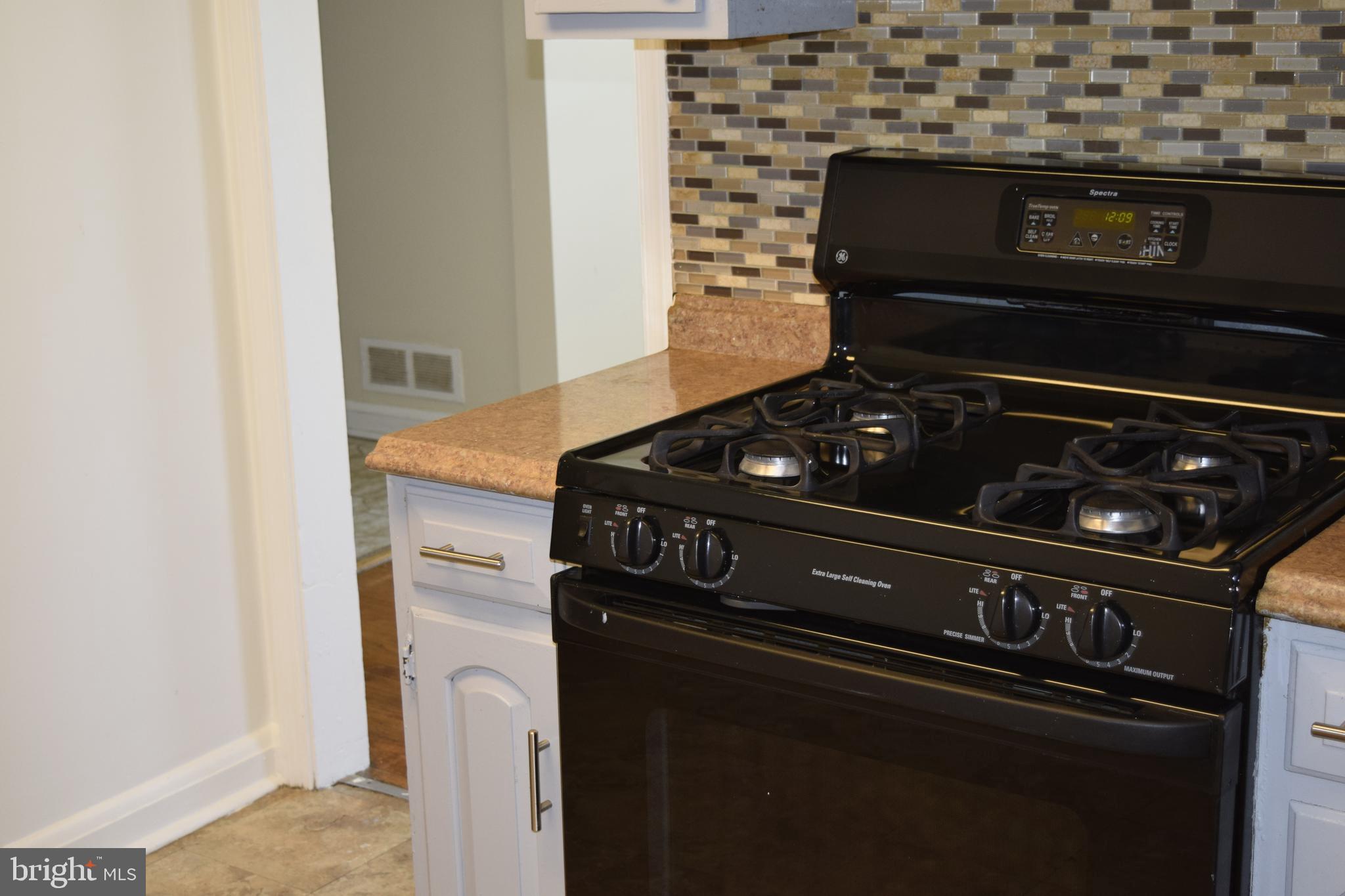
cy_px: 448
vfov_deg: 25.7
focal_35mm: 52
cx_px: 672
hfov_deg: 37.9
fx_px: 1961
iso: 800
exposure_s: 1/100
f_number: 5
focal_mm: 35
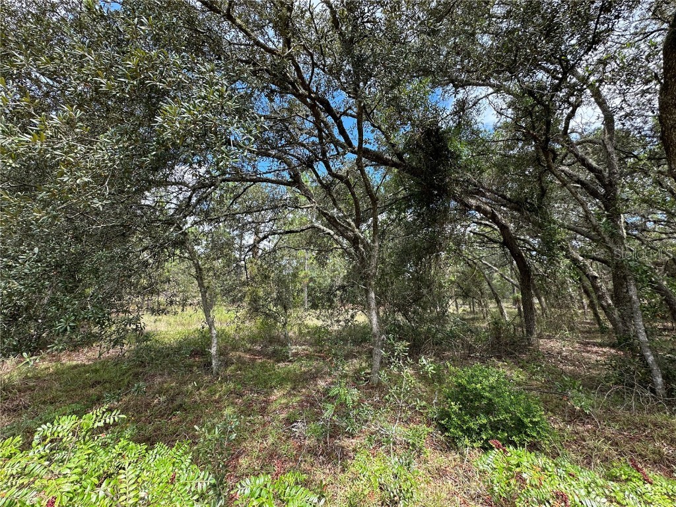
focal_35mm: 14
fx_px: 273
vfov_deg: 85.7
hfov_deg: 102.1
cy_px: 254
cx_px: 338
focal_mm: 2.22
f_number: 2.2
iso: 40
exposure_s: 1/282
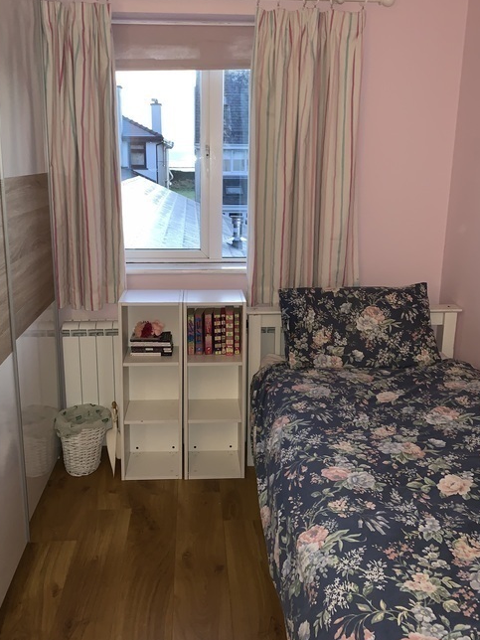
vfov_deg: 58.3
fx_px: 573
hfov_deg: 45.4
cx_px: 224
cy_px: 297
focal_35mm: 31
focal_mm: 4.25
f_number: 1.8
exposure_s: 1/14
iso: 64
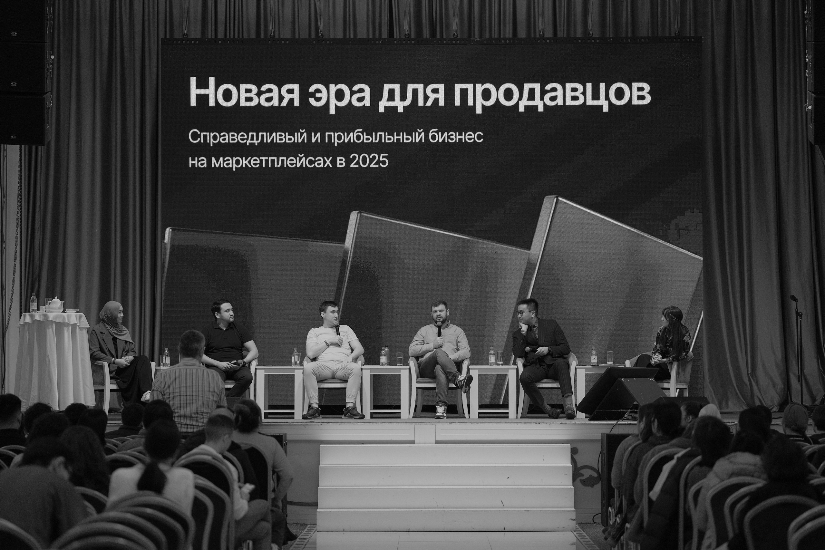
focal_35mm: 128
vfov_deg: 10.7
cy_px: 275
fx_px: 2933
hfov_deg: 16.0
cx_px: 412
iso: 640
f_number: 1.8
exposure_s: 1/250
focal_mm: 85
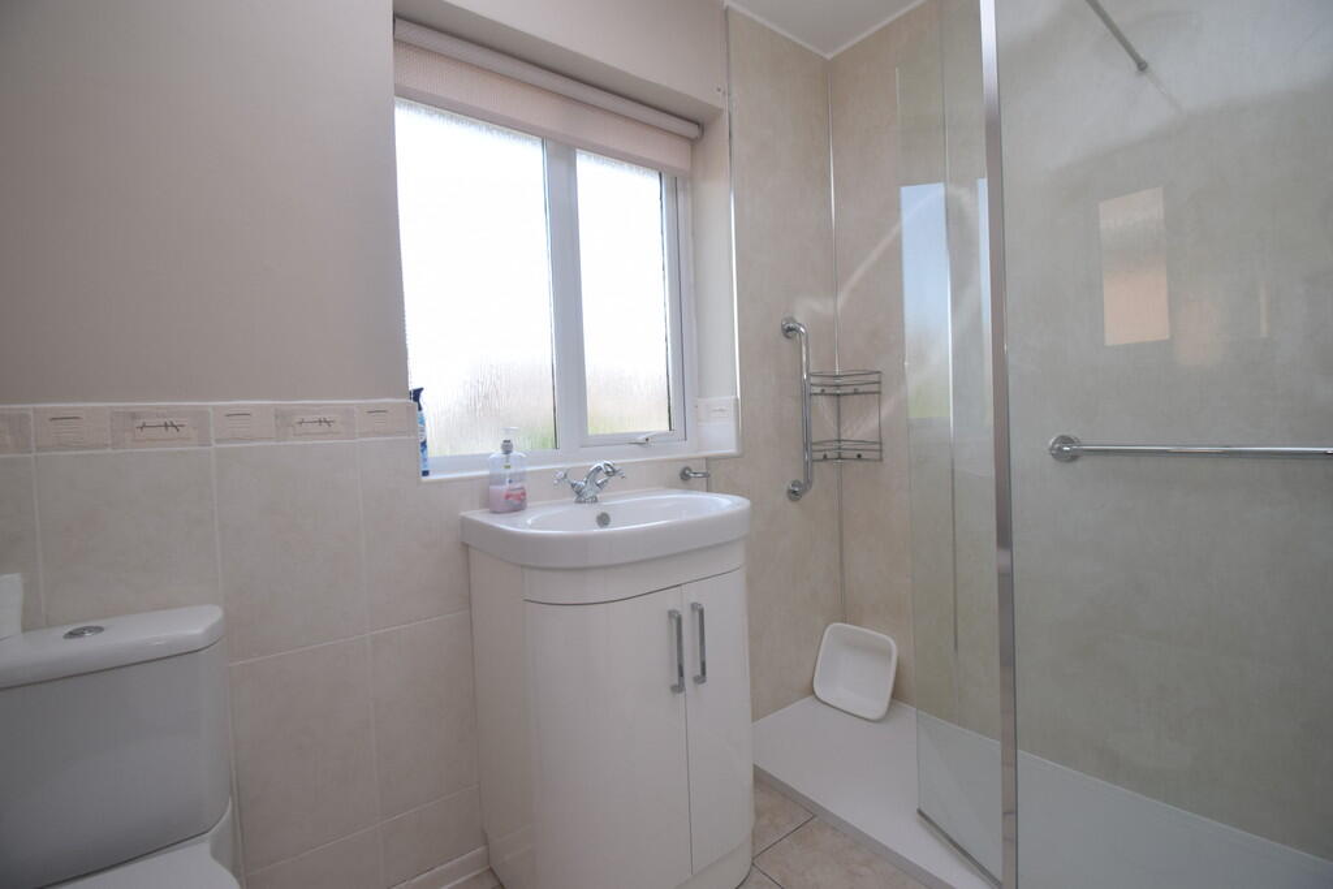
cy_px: 444
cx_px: 666
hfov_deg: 100.4
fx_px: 555
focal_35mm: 15
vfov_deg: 77.3
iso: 400
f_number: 7.1
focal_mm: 10
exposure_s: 1/200
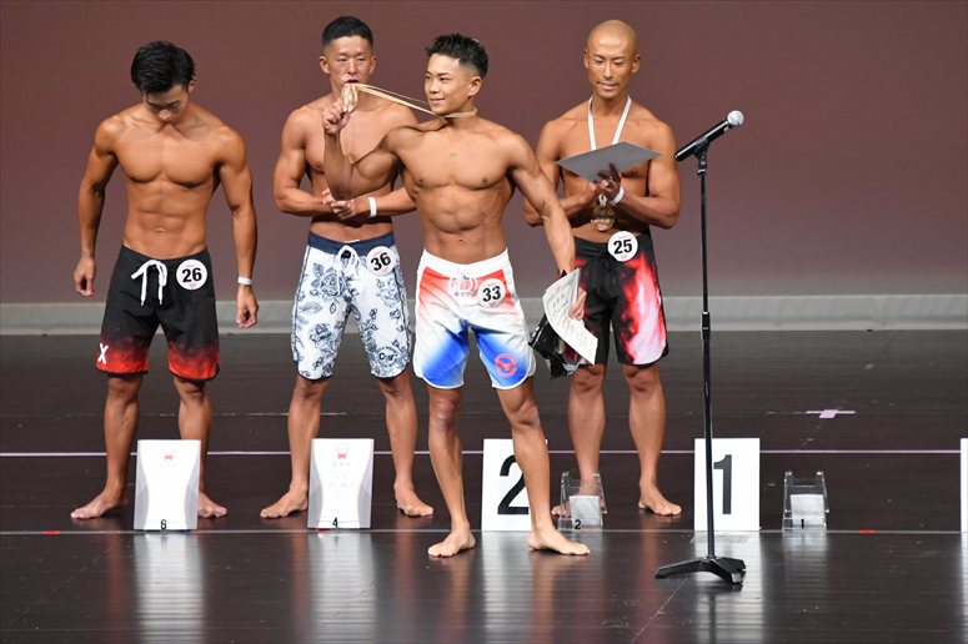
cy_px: 322
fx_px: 8466
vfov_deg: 4.4
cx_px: 484
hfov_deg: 6.5
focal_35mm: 315
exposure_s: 1/400
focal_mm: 210
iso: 4000
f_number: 5.6
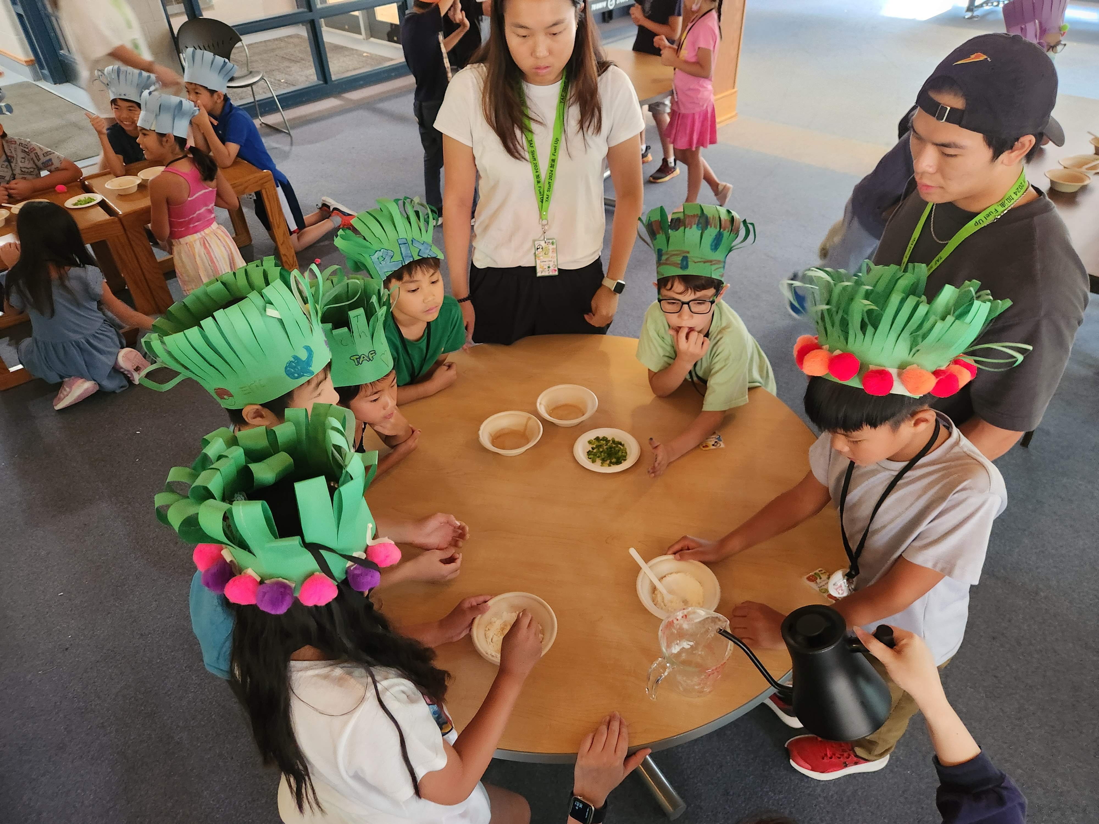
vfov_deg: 58.9
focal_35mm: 23
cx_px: 550
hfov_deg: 73.9
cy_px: 412
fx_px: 730
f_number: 1.8
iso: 640
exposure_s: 1/40
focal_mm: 5.4
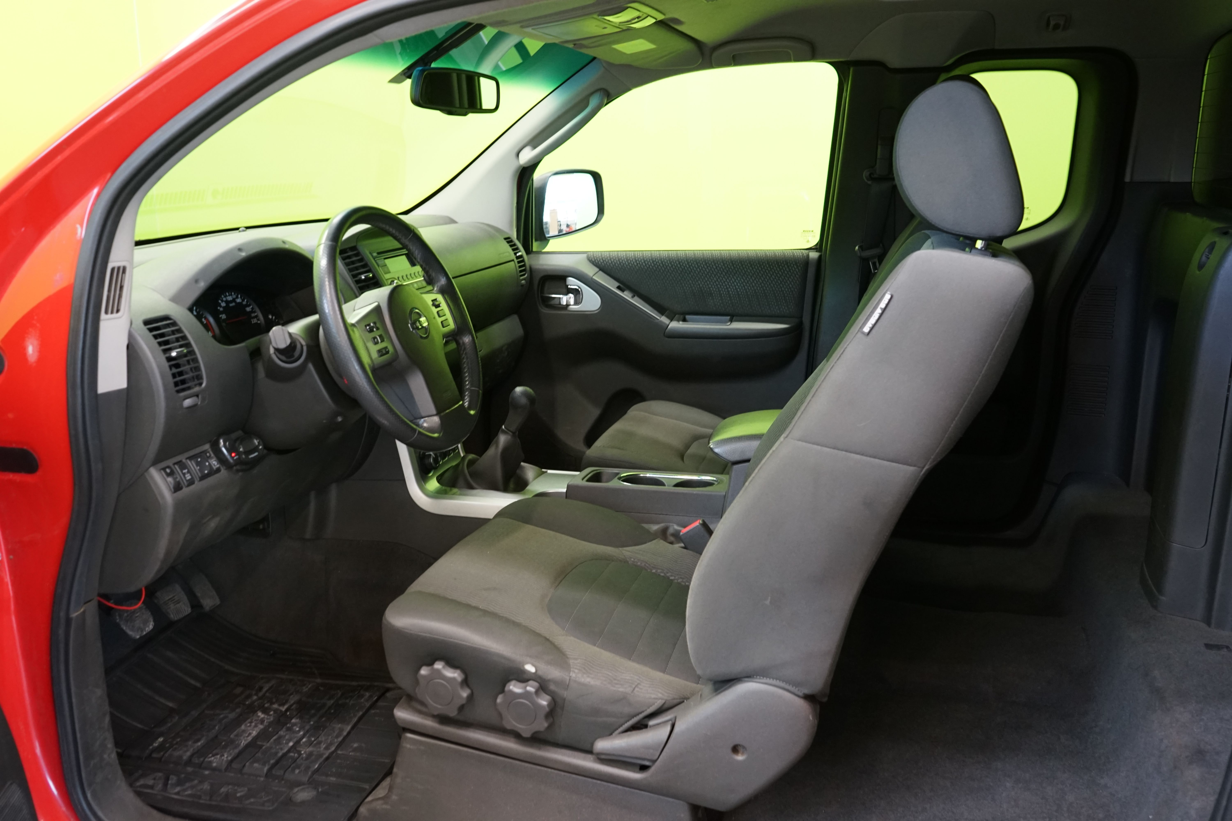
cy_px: 410
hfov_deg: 61.9
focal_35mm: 30
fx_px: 1027
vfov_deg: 43.6
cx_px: 616
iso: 2000
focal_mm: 30
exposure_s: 1/20
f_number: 5.6
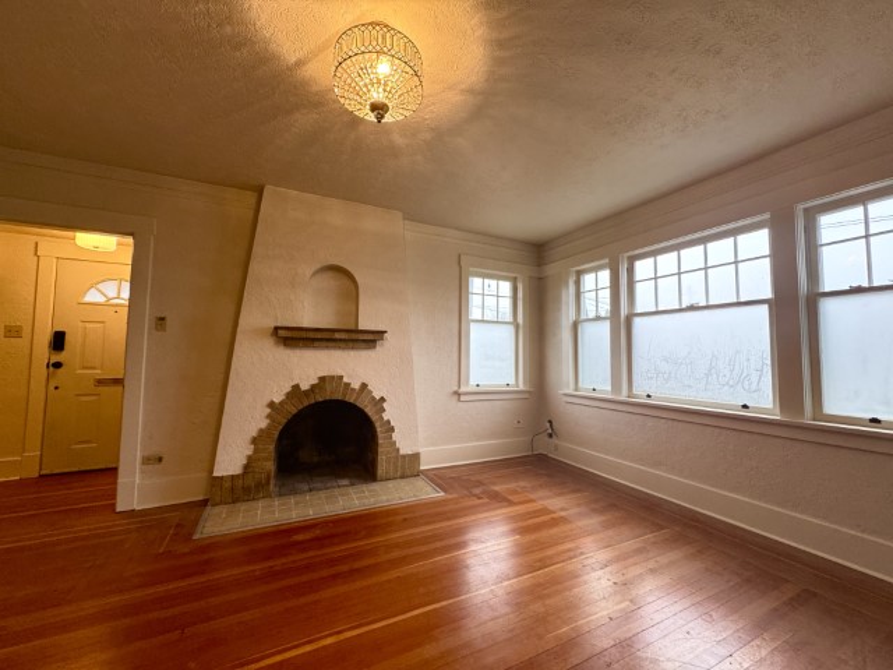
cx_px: 446
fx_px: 361
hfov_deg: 102.1
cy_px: 335
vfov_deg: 85.7
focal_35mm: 14
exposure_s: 1/120
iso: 200
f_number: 2.2
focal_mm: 2.22
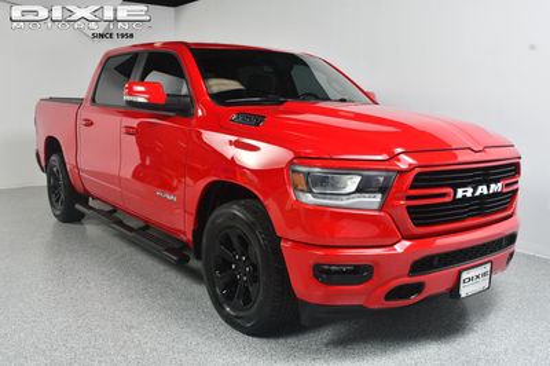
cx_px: 275
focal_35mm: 34
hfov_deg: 55.8
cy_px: 183
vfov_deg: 38.8
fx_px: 519
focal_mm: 23
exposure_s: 1/160
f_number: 9
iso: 100
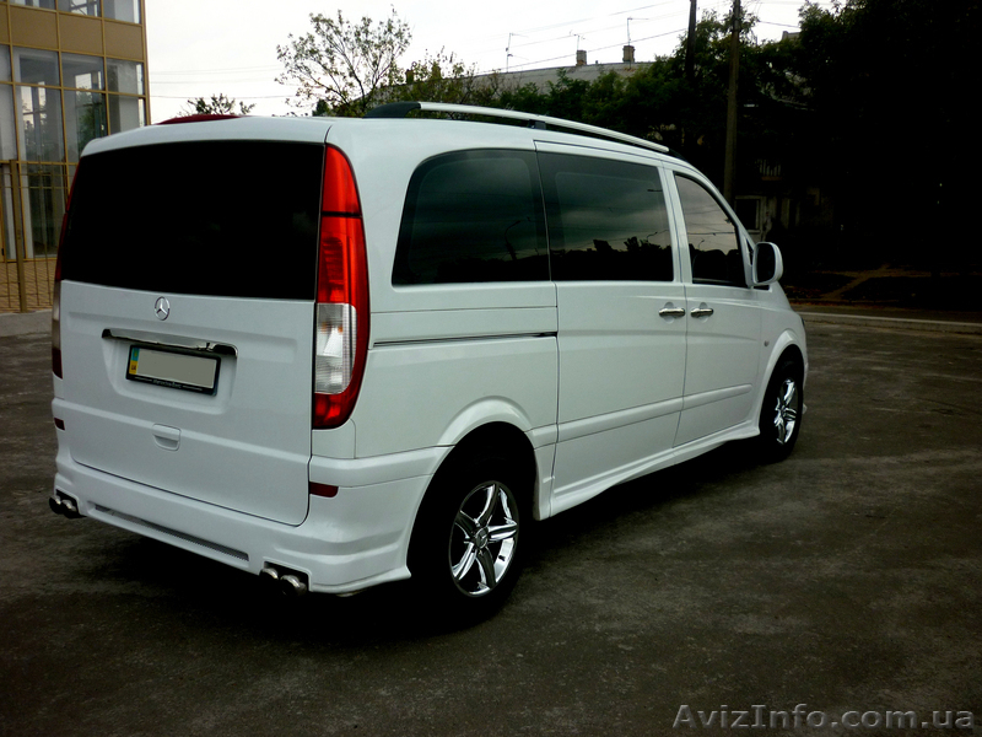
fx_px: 936
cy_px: 368
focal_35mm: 33
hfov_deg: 55.4
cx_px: 491
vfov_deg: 42.9
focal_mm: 5.5
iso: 100
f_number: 2.8
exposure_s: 1/320
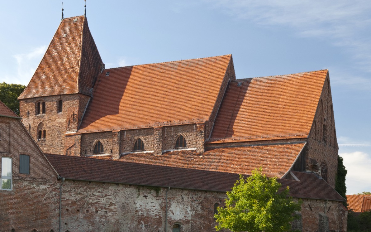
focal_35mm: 69
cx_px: 186
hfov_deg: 29.8
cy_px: 127
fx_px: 698
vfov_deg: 18.9
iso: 400
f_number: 7.1
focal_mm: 42
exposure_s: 1/200
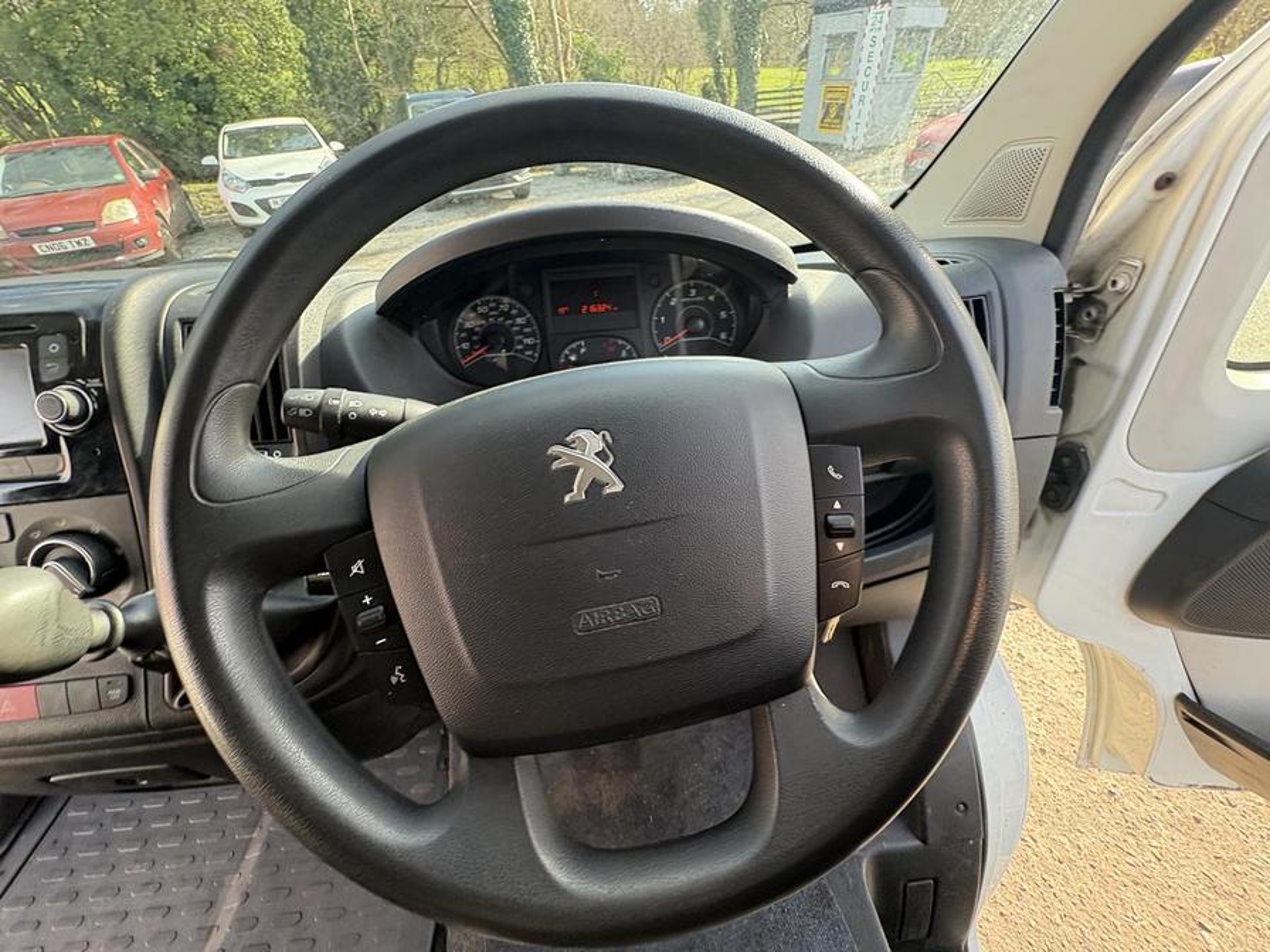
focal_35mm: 14
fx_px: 514
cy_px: 476
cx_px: 635
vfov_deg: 85.7
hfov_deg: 102.1
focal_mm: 2.22
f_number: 2.2
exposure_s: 1/99
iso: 125
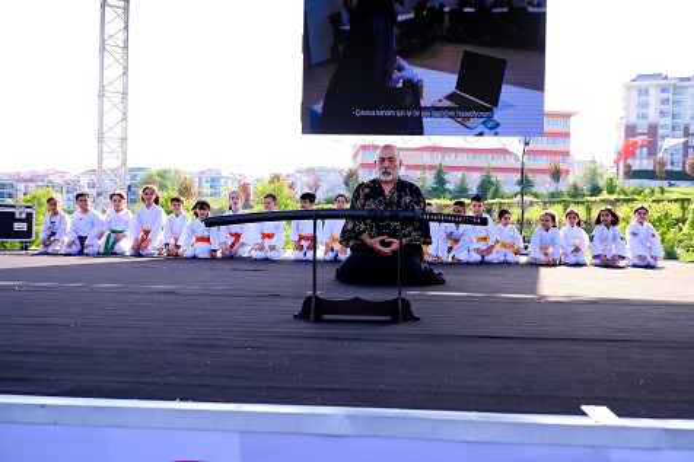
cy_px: 231
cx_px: 347
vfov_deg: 41.1
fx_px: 617
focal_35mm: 32
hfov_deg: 58.7
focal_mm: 32
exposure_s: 1/3200
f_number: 4
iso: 1000
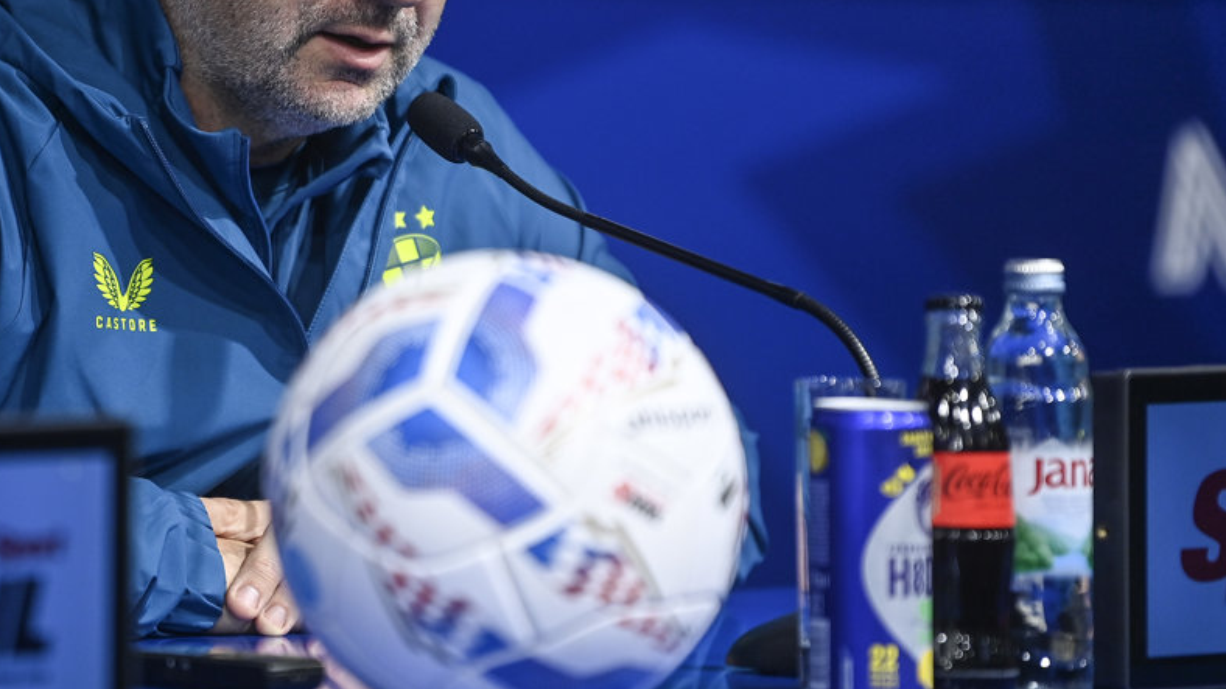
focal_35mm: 319
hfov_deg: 6.8
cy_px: 183
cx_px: 400
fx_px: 10369
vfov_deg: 3.8
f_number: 2.8
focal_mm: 200
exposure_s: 1/640
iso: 800
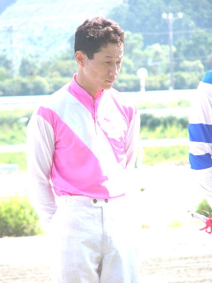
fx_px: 2352
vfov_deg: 6.9
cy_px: 142
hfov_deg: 5.2
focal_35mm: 288
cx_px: 106
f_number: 5.6
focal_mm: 47.9
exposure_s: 1/320
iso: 50
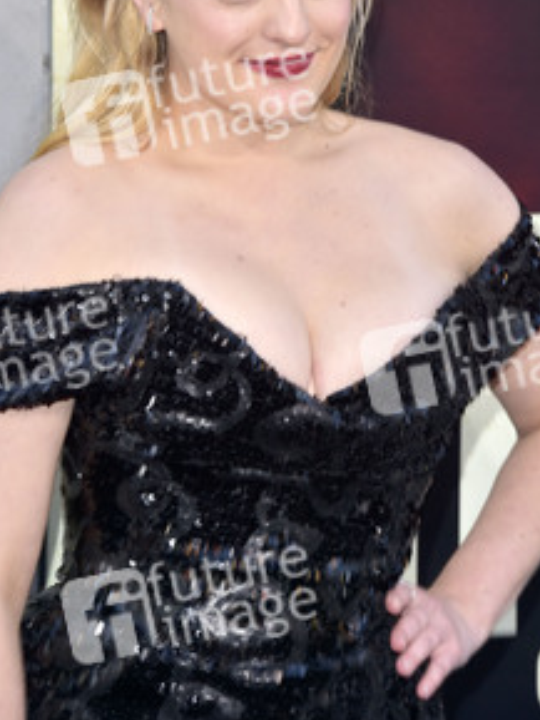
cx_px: 263
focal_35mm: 253
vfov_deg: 7.8
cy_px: 232
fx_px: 5258
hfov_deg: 5.9
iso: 320
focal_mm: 190
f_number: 7.1
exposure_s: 1/250
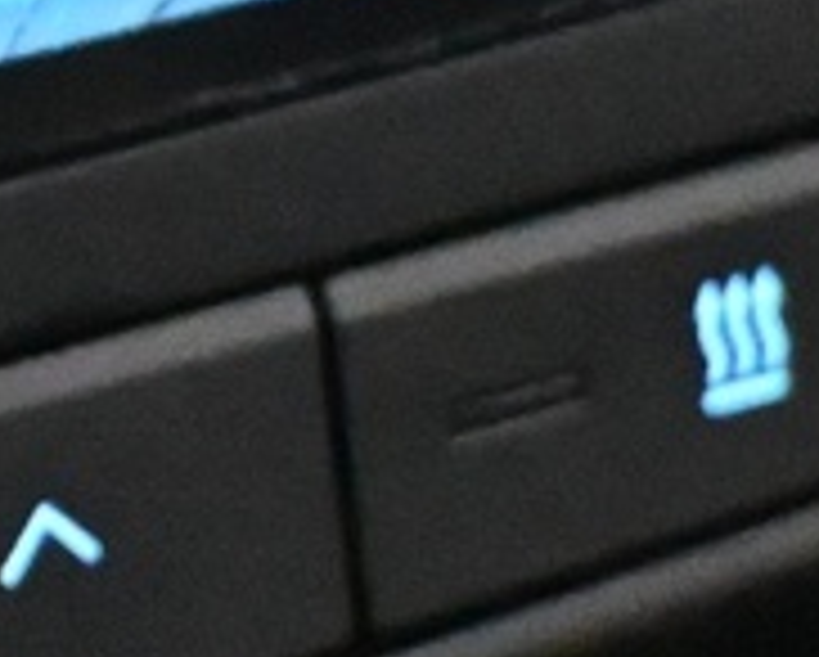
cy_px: -9
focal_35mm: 344
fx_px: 8349
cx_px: -1233
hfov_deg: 5.4
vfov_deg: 4.5
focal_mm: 27.5
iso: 11400
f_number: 4.5
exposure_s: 1/60
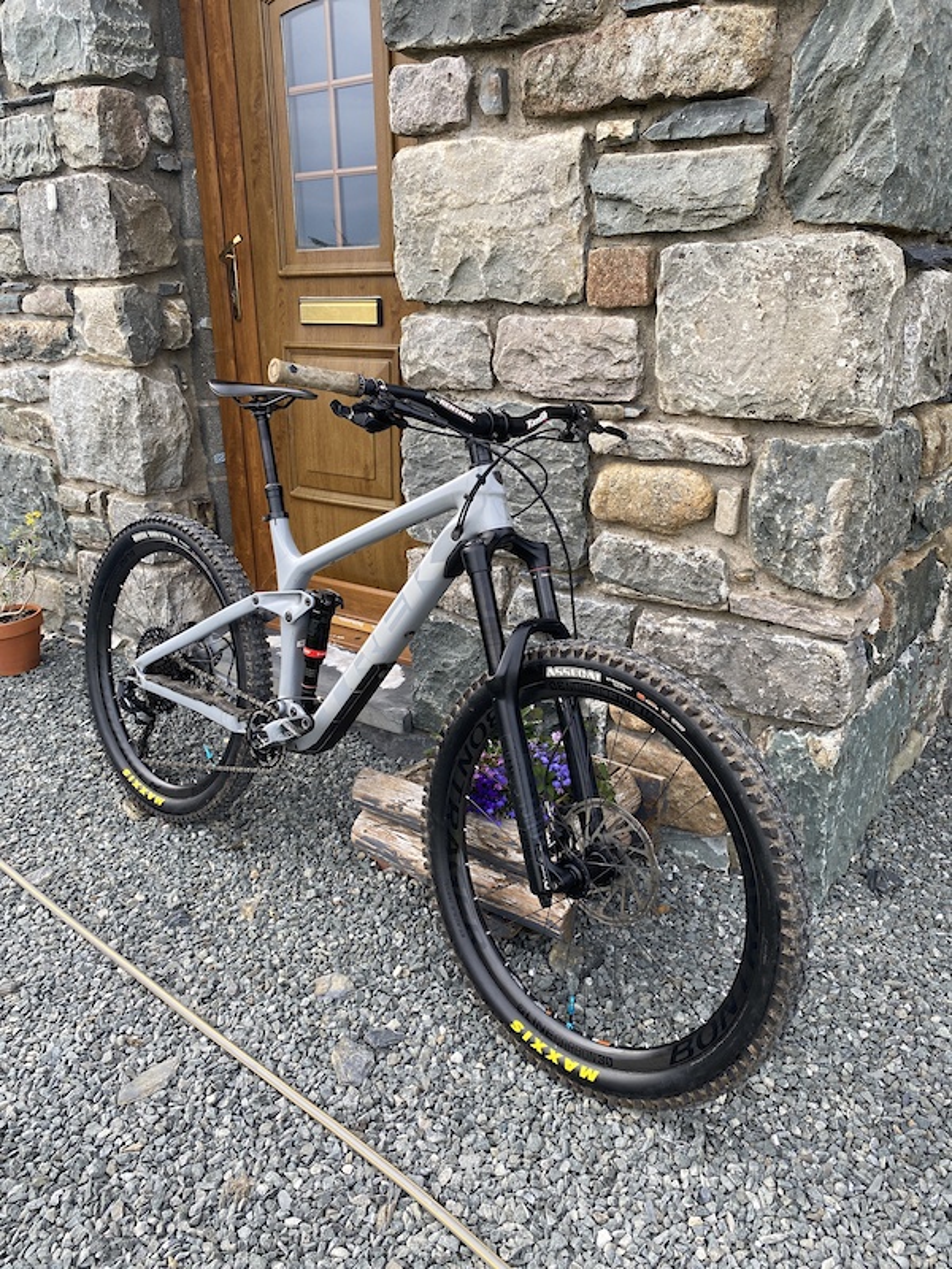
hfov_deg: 53.1
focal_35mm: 26
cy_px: 634
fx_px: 953
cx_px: 476
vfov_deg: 67.3
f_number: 1.8
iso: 32
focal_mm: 4.25
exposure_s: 1/184
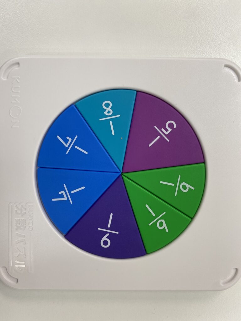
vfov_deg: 67.3
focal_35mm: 26
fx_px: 241
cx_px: 120
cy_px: 160
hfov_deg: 53.1
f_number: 1.8
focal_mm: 4.25
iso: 80
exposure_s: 1/60
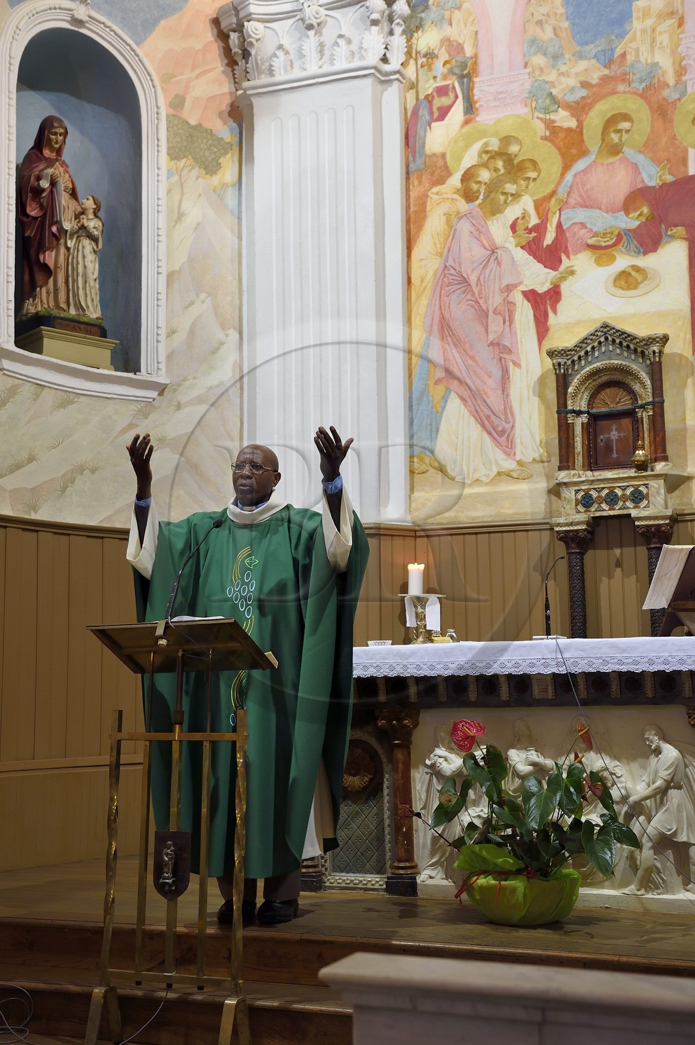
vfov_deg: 43.6
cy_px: 522
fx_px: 1305
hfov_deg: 29.8
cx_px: 348
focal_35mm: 45
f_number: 4.5
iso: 1600
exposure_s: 1/50
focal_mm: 45
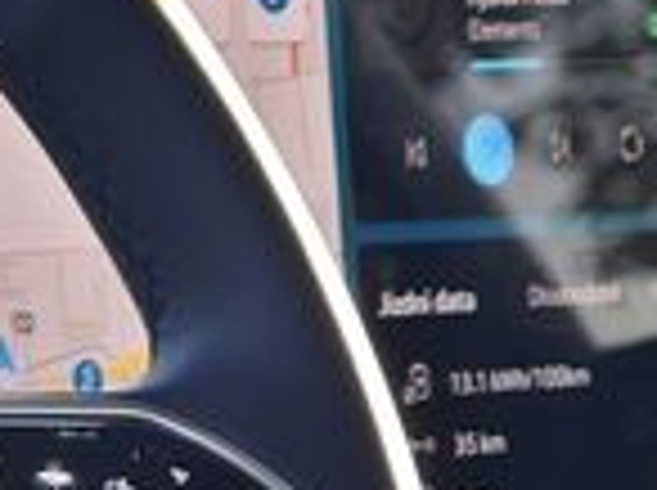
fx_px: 8337
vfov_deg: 3.4
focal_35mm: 440
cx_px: -554
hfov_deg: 4.5
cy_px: 726
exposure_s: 1/301
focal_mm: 12.28
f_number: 1.8
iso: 50
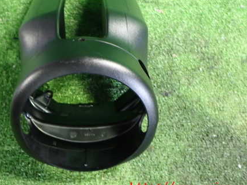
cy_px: 66
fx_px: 299
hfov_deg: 44.3
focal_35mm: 42
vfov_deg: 34.1
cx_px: 88
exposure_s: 1/20
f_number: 2.3
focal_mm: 5.4
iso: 800
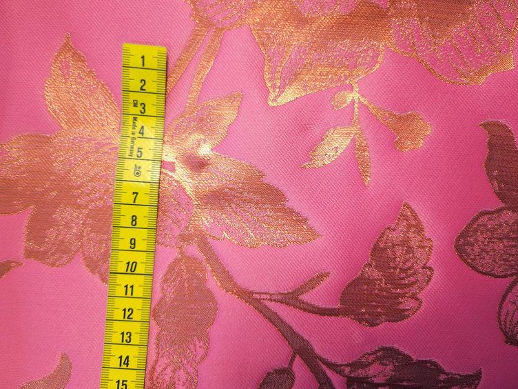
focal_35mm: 24
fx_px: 359
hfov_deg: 71.6
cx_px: 259
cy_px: 194
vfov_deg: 56.8
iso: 100
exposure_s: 1/50
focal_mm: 5
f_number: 1.8
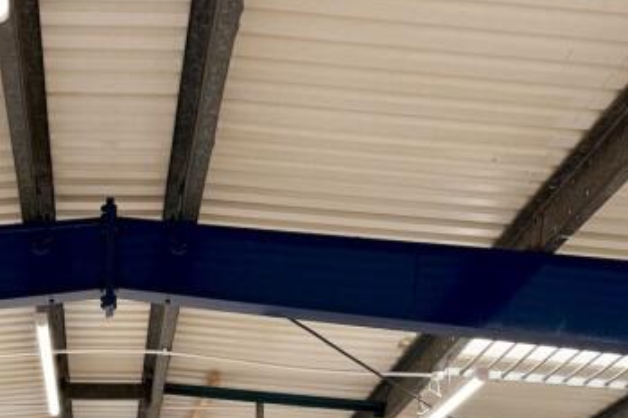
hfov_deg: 27.1
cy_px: 673
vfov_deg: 16.5
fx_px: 1273
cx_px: 115
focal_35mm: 73
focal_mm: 6.76
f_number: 1.78
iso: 100
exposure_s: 1/294
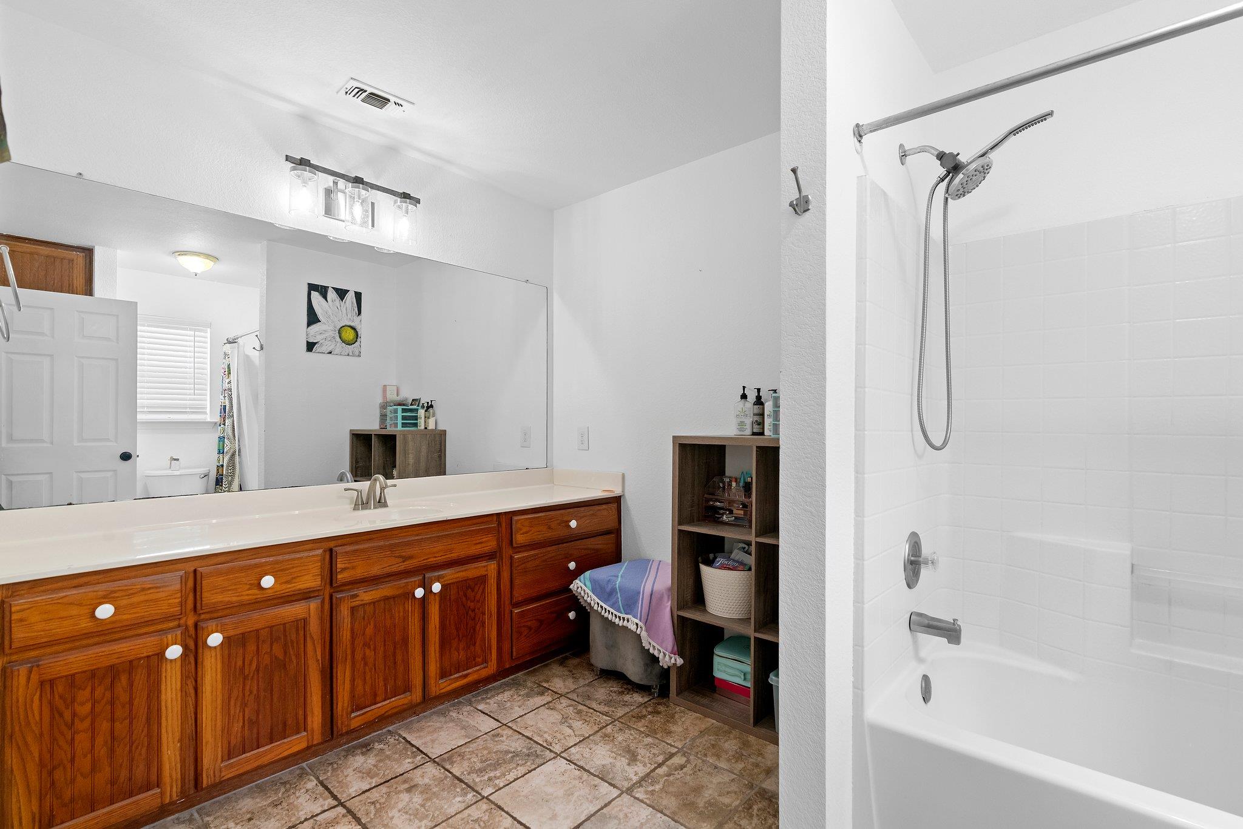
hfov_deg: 96.7
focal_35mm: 16
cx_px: 622
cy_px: 414
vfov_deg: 73.8
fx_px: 552
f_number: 8
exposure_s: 1/13
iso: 2000
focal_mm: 16
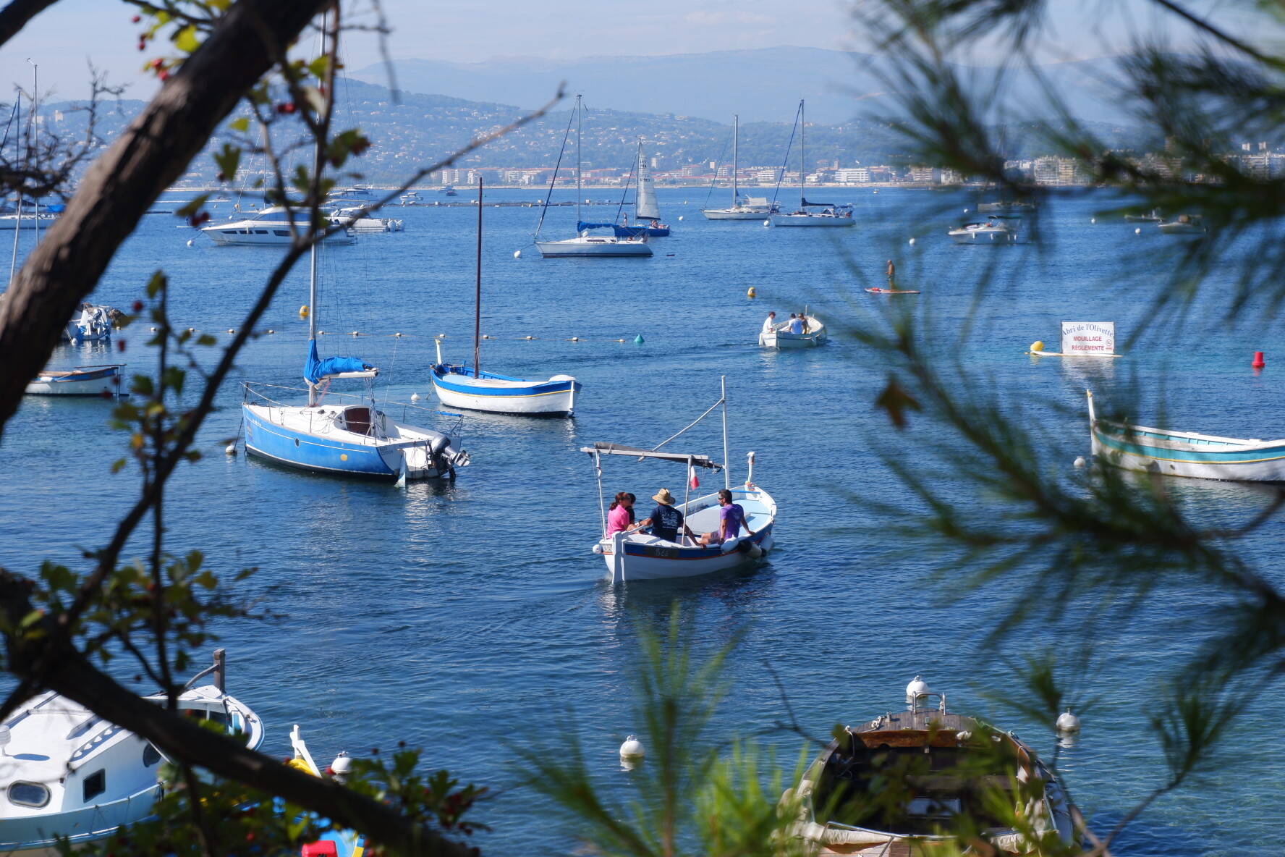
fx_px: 2427
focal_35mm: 68
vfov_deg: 20.0
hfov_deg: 29.7
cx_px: 642
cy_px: 428
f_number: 5.6
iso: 200
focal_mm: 45
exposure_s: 1/950
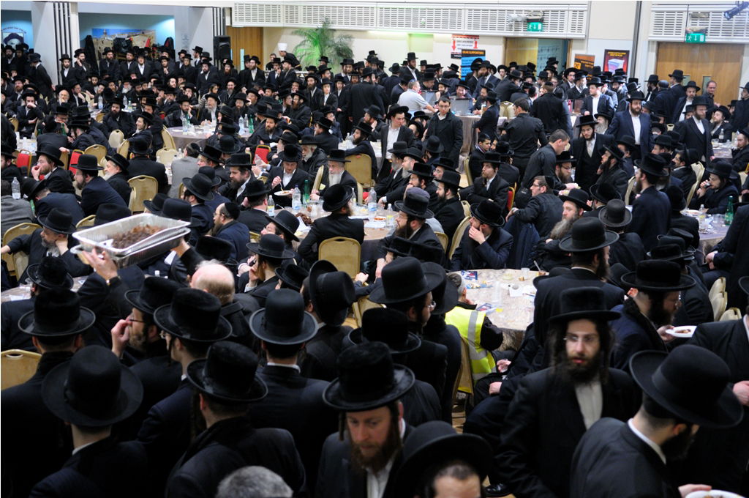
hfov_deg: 41.2
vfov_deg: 28.0
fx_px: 997
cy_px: 249
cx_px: 374
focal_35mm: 48
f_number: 2.8
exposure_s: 1/60
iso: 640
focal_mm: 32
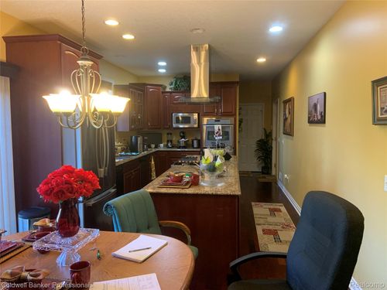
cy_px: 145
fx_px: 291
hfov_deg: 67.3
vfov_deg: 53.1
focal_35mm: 26
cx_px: 194
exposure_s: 1/60
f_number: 1.8
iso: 250
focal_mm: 4.25
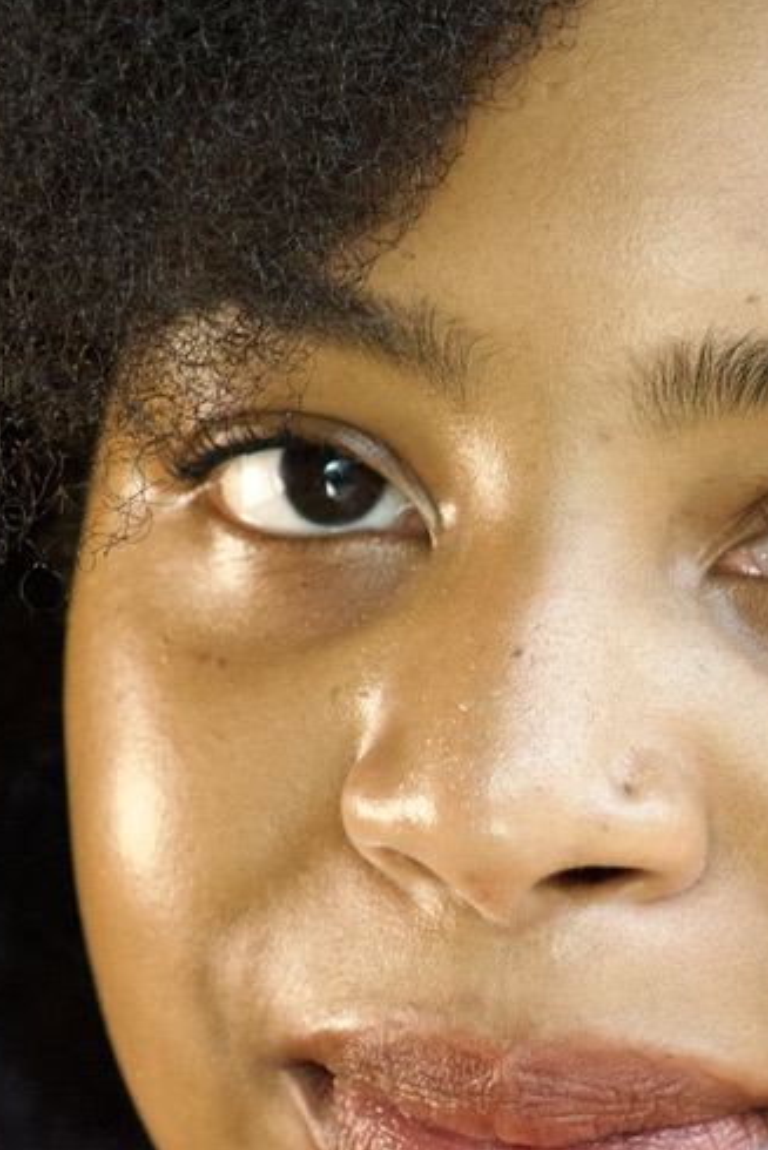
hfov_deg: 2.4
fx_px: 18073
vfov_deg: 3.6
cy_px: 1298
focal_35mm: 565
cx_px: 841
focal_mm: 85
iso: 400
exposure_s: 1/250
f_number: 2.2
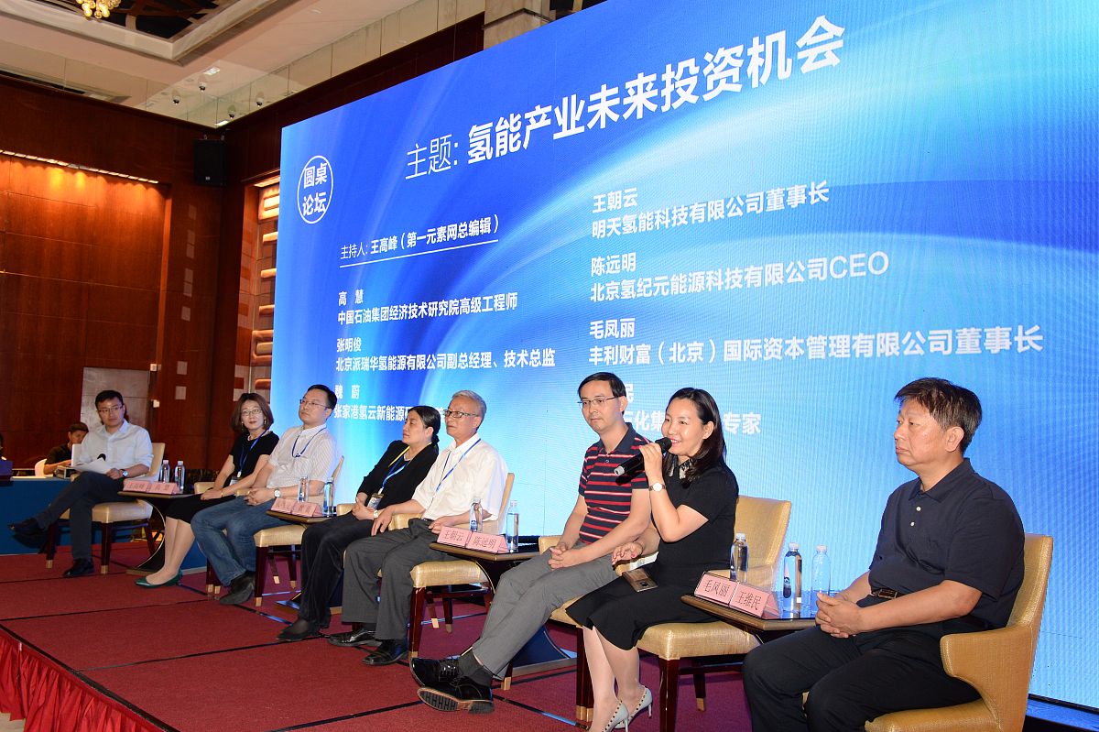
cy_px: 366
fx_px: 976
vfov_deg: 41.1
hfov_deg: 58.7
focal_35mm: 32
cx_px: 550
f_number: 8
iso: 1250
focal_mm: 32
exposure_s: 1/60
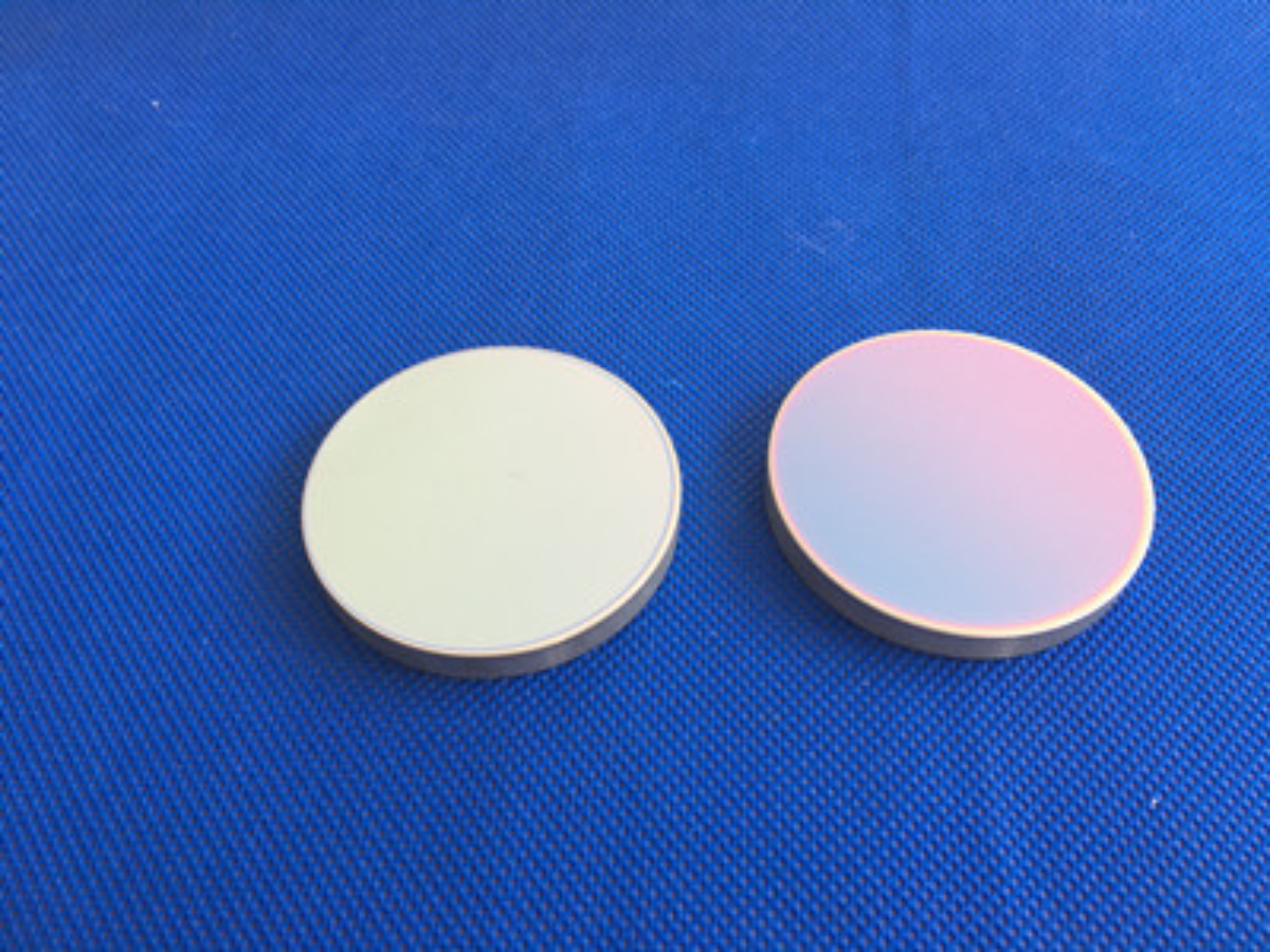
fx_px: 1064
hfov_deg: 61.7
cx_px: 635
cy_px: 476
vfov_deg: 48.2
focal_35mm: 29
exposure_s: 1/50
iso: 25
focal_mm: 4.15
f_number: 2.2
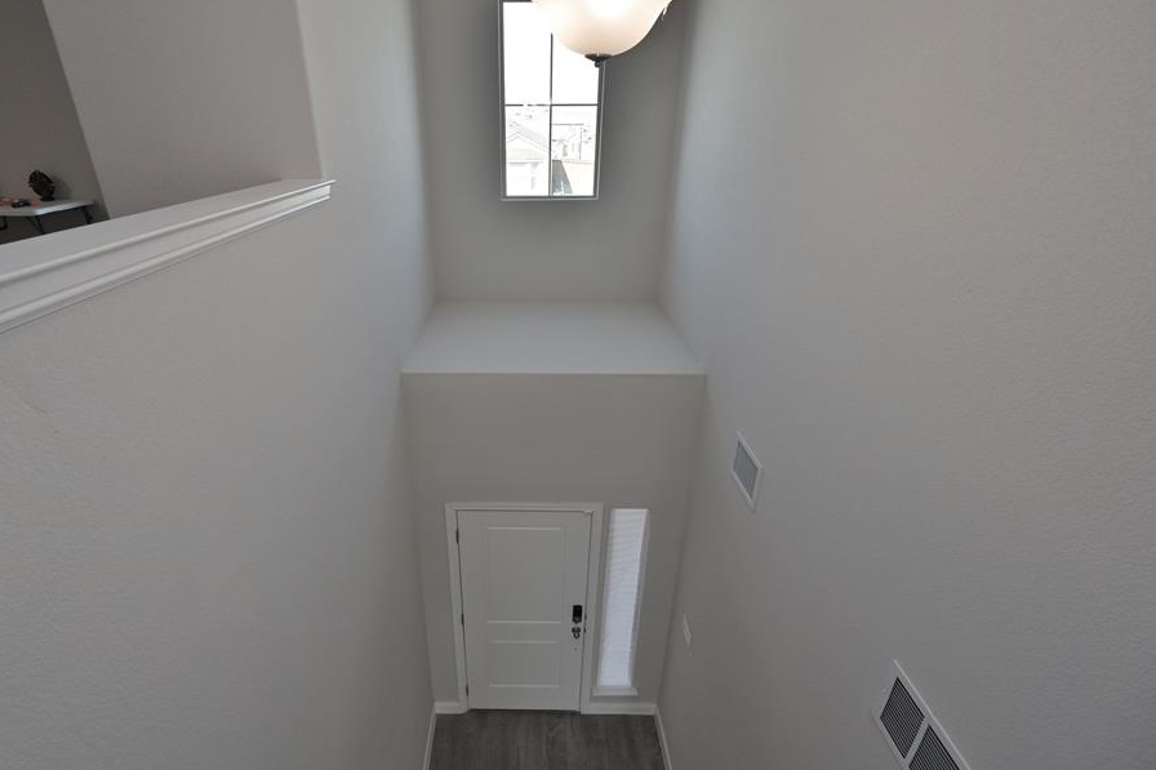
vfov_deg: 73.6
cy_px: 352
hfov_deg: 96.5
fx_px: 514
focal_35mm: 16
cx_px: 529
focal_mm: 14
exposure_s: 1/100
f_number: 5.6
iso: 200
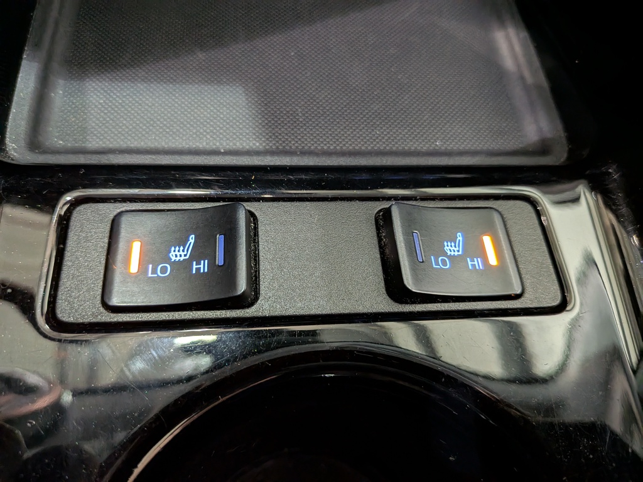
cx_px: 322
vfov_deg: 56.8
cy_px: 241
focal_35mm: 24
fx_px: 446
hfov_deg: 71.6
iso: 452
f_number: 1.7
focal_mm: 4.53
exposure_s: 1/16.7
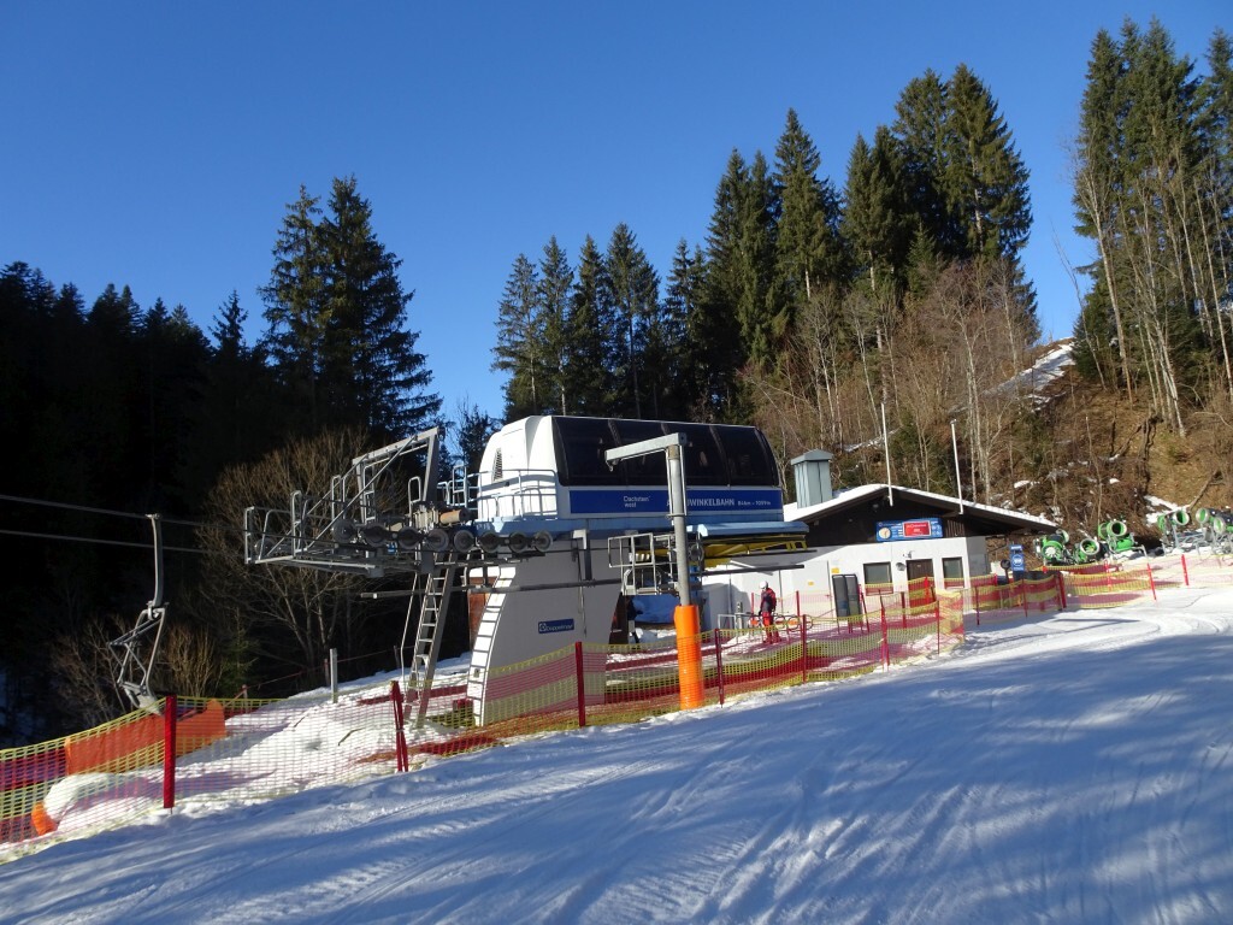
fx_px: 855
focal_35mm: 24
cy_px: 462
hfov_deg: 71.6
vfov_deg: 56.8
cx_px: 616
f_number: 3.5
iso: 80
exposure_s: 1/640
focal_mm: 4.1
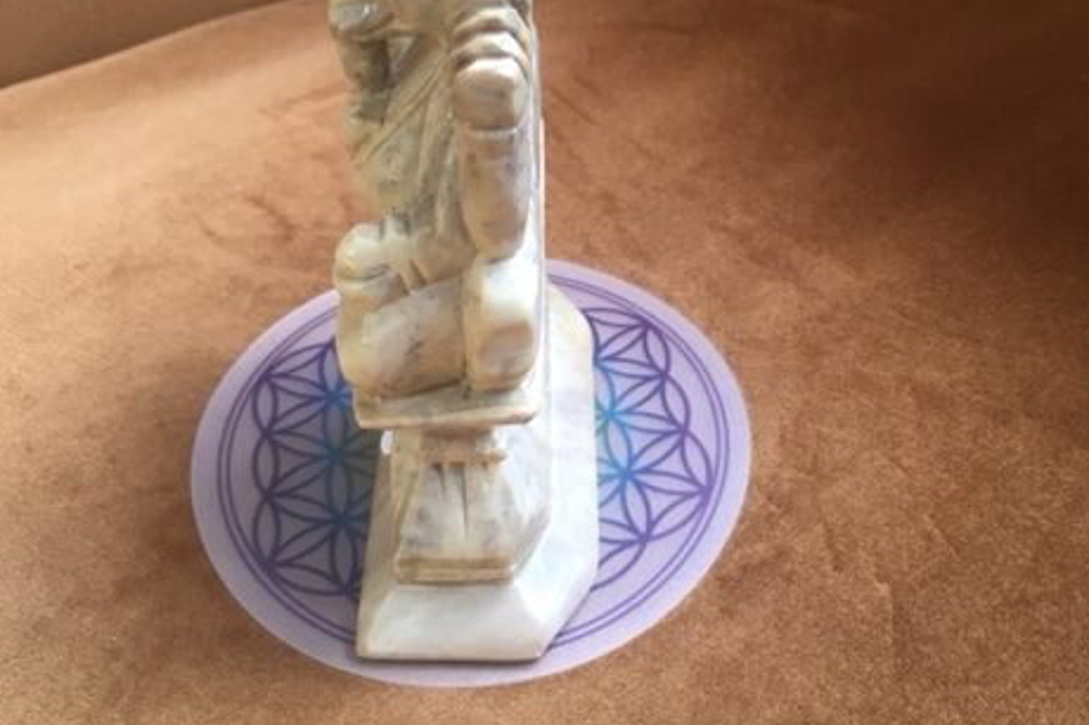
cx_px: 552
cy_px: 182
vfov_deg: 31.3
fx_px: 1270
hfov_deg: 46.4
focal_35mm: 42
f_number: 2.2
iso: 100
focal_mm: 4.15
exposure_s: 1/33
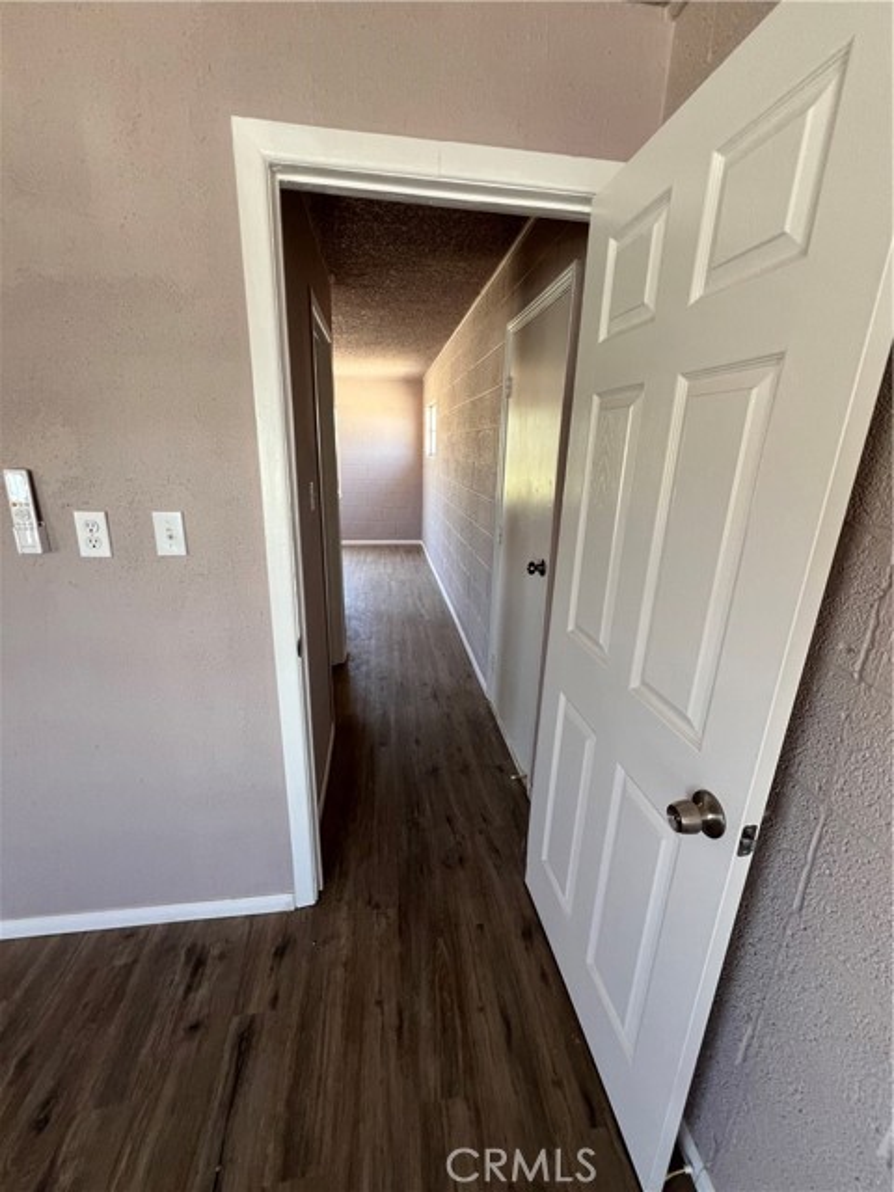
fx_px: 448
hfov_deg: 89.9
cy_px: 596
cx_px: 447
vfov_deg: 106.2
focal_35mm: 13
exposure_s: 1/99
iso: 80
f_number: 1.8
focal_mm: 1.57
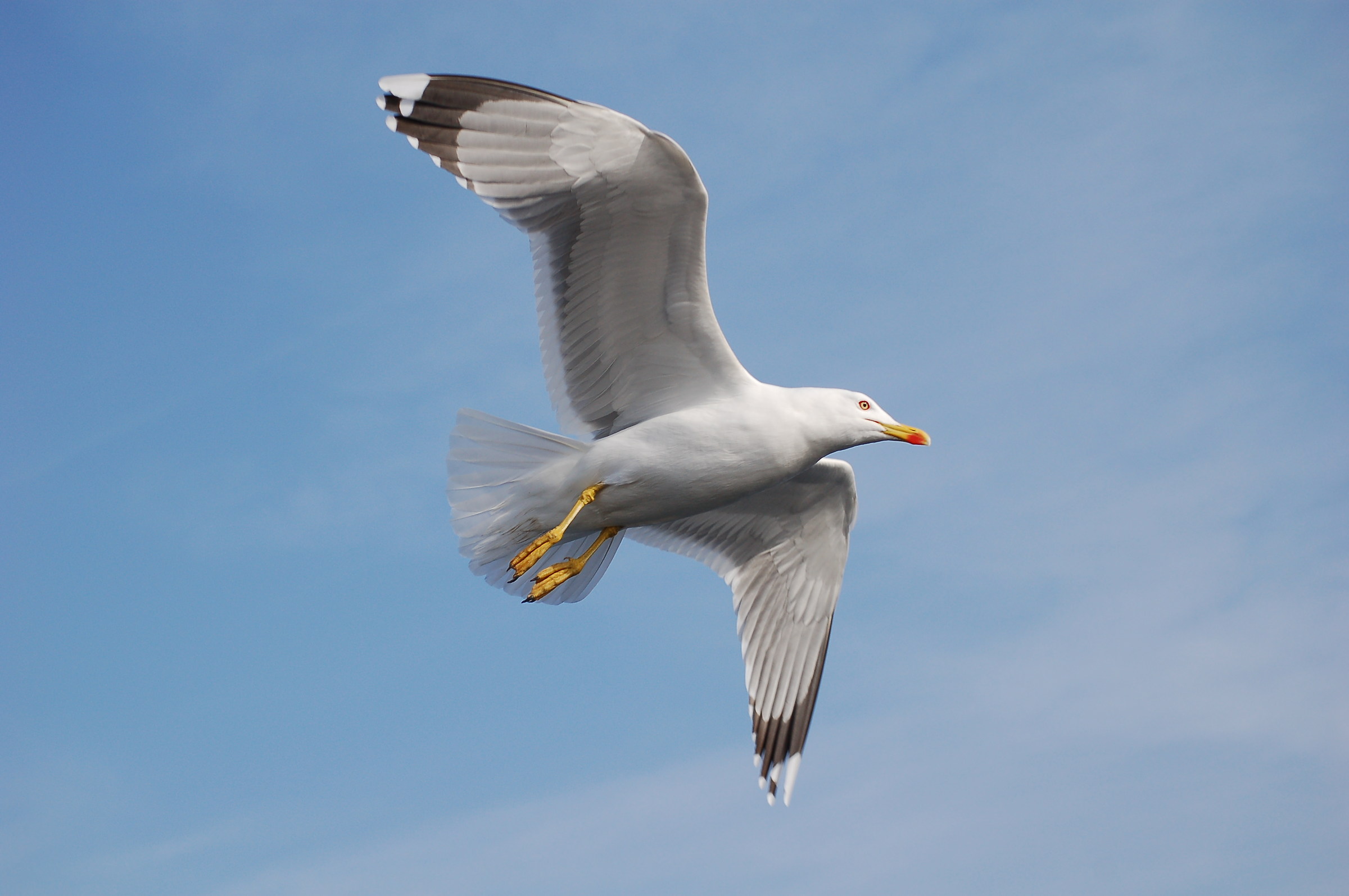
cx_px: 674
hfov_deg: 22.6
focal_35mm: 90
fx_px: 3369
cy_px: 448
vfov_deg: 15.2
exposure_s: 1/1250
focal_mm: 60
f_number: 5.6
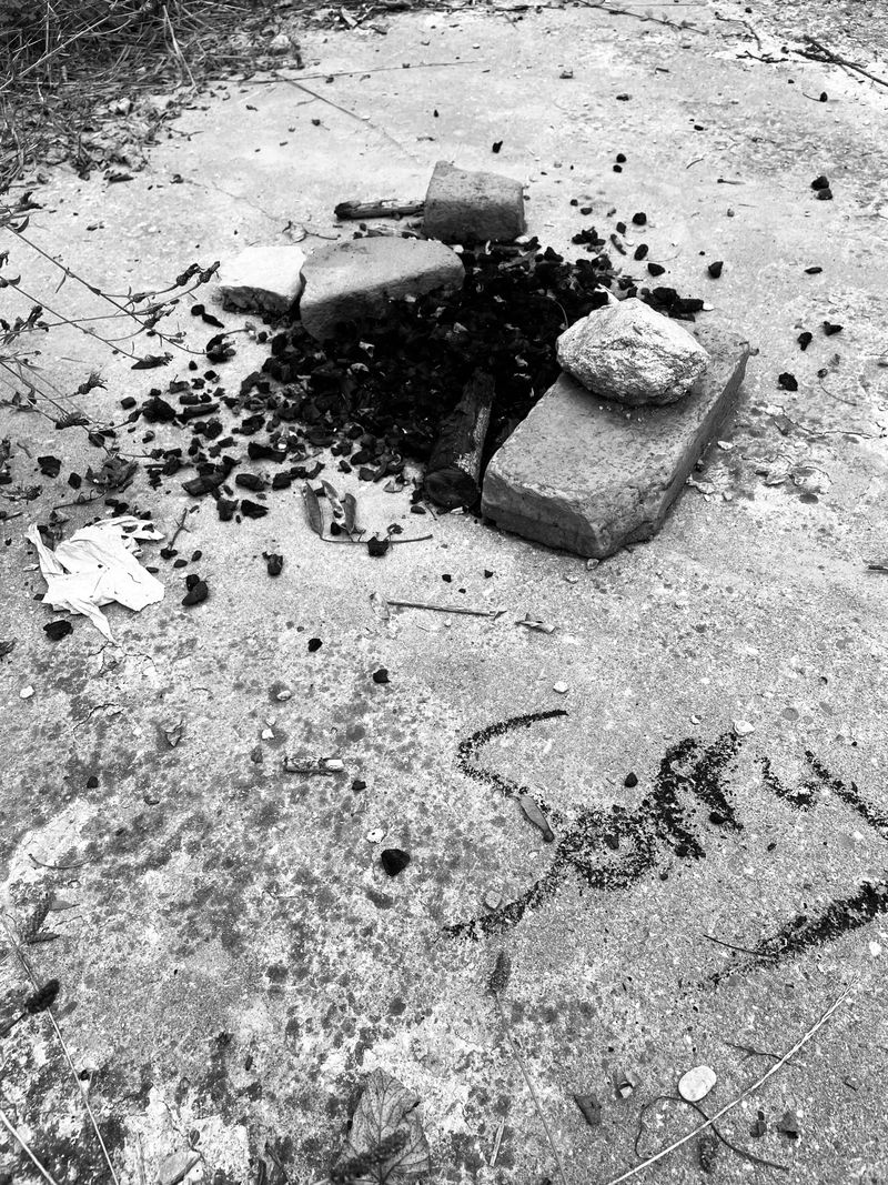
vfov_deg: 67.3
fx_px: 889
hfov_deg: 53.1
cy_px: 592
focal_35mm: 26
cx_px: 444
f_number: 1.6
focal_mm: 4.2
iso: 32
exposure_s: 1/640
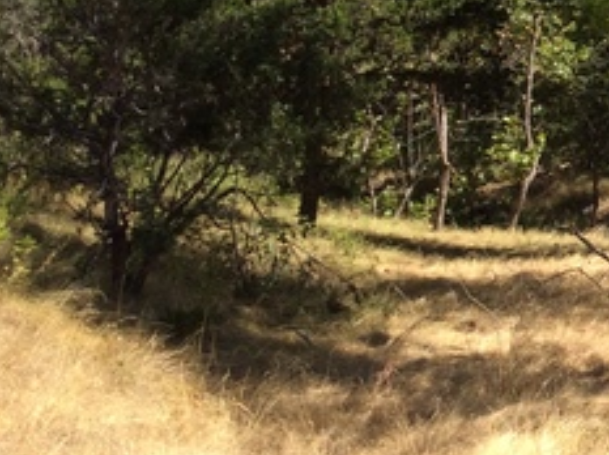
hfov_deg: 20.5
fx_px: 1546
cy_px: 21
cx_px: 771
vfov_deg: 16.5
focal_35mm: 88
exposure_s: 1/784
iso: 32
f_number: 2.4
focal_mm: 3.3
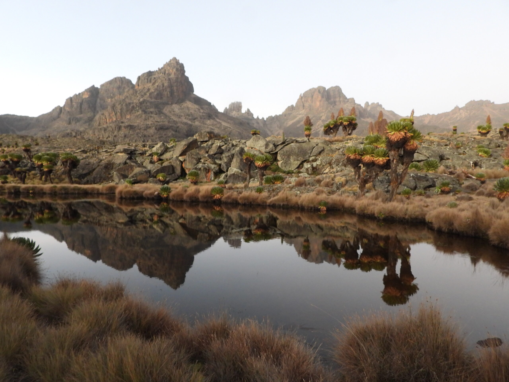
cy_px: 191
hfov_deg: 71.6
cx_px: 254
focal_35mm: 24
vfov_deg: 56.8
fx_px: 353
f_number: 2.8
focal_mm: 4.3
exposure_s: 1/20
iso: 400
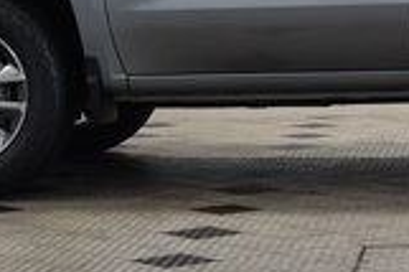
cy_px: -39
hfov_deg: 12.0
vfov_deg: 8.1
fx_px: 1895
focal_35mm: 167
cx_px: 500
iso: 400
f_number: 6.3
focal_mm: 28
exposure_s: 1/20
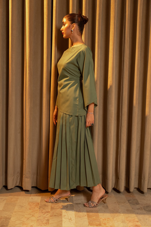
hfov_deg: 29.2
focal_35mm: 46
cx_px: 76
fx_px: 290
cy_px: 114
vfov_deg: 42.6
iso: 1000
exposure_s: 1/100
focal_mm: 46.1
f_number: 2.8
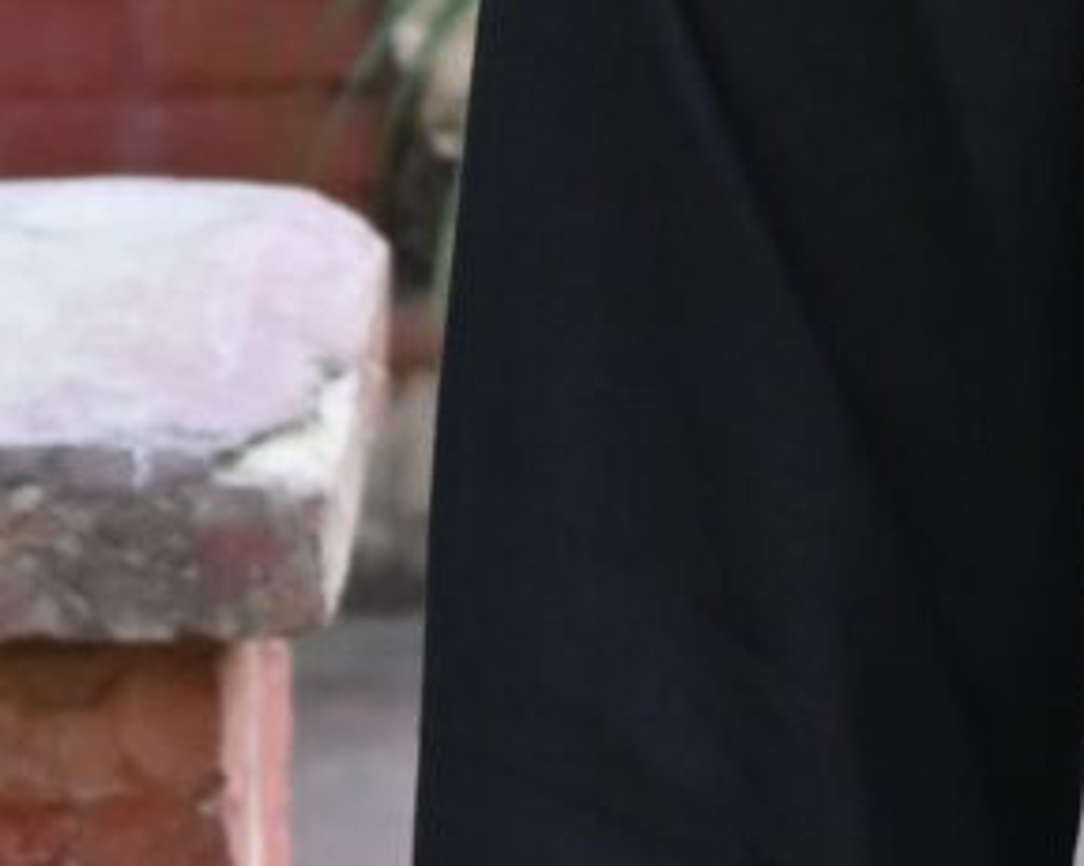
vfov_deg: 3.6
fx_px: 13658
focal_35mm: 426
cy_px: -339
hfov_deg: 4.5
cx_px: 2362
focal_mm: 34
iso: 400
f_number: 7.1
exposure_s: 1/125
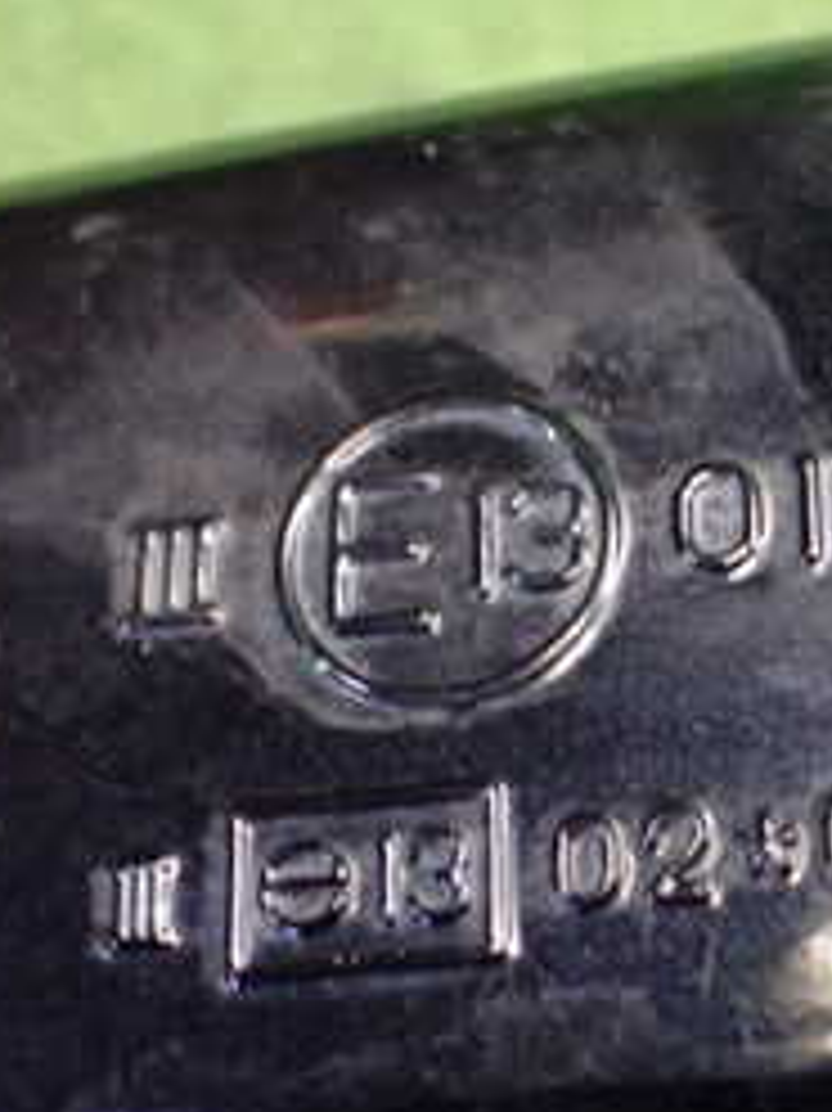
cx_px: 926
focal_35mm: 73
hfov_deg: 19.3
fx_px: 2341
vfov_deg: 26.4
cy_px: 824
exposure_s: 1/50
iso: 800
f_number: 2.3
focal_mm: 5.4
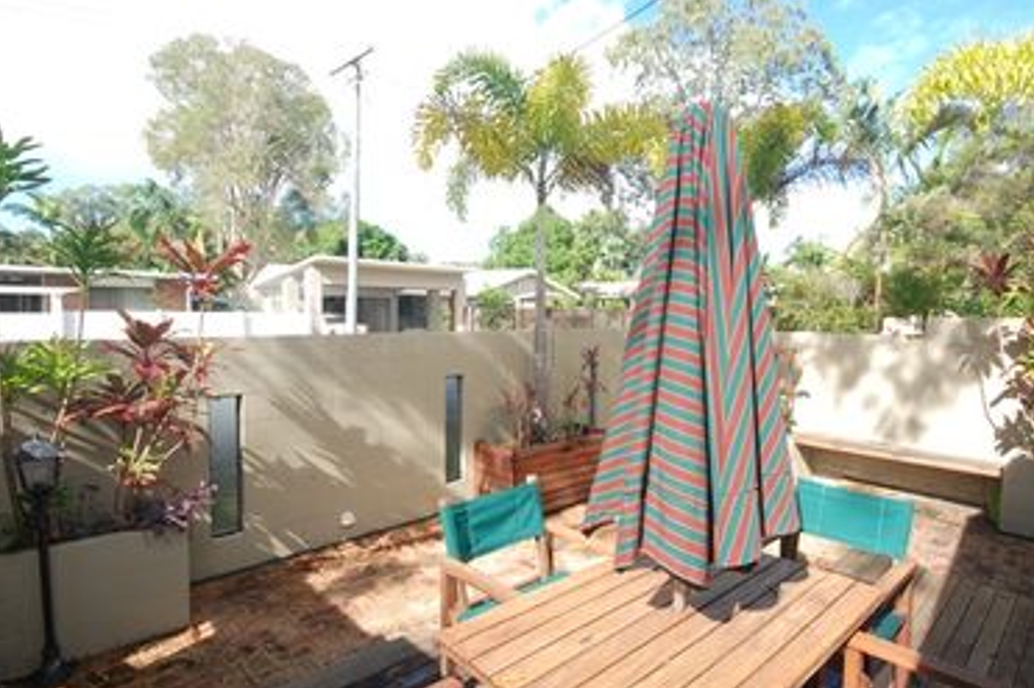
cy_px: 344
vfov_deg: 64.5
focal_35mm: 19
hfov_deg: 86.0
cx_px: 610
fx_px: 545
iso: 280
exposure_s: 1/30
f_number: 16
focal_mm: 10
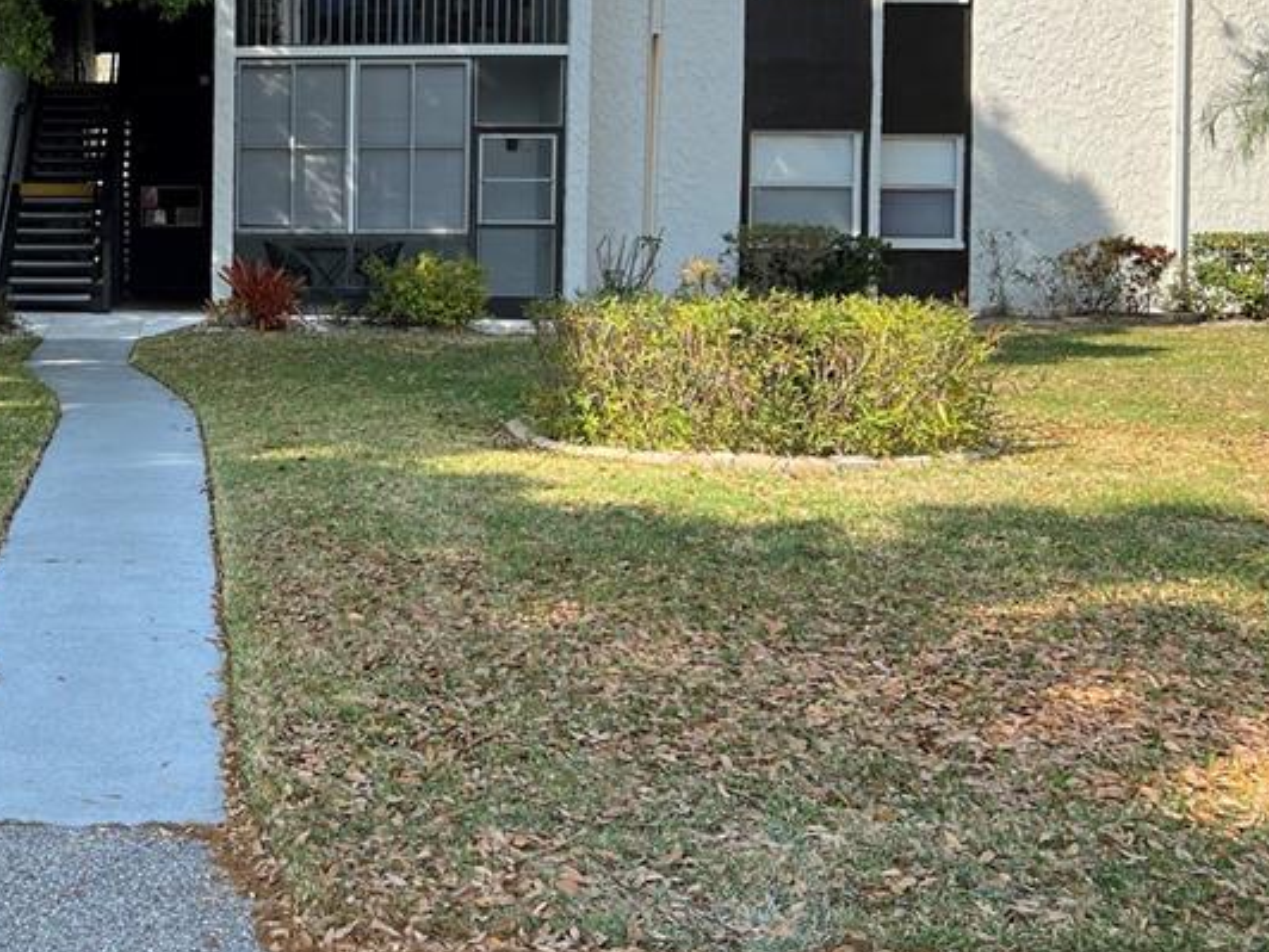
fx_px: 1833
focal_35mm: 50
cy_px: 248
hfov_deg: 35.8
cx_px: 119
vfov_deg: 28.7
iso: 50
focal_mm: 5.7
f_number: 1.5
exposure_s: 1/1209
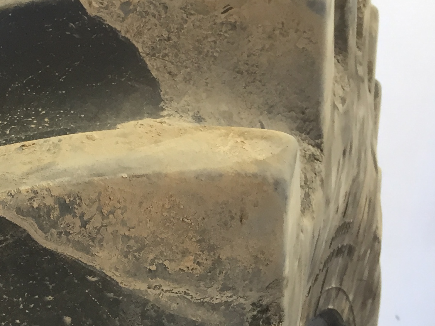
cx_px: -137
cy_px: 305
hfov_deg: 21.1
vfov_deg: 17.3
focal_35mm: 84
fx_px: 1055
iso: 32
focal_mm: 4.15
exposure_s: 1/40
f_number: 2.2
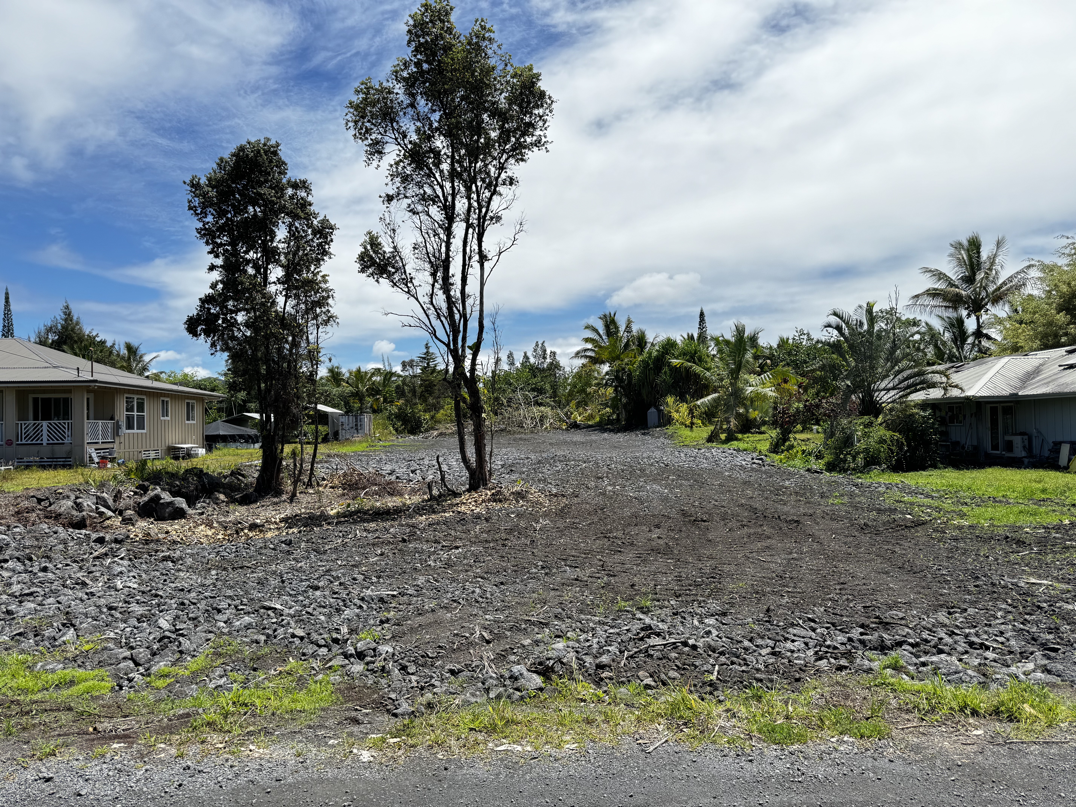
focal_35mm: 24
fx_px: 746
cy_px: 404
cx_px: 538
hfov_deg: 71.6
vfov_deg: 56.8
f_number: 1.78
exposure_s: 1/1980
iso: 80
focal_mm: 6.76
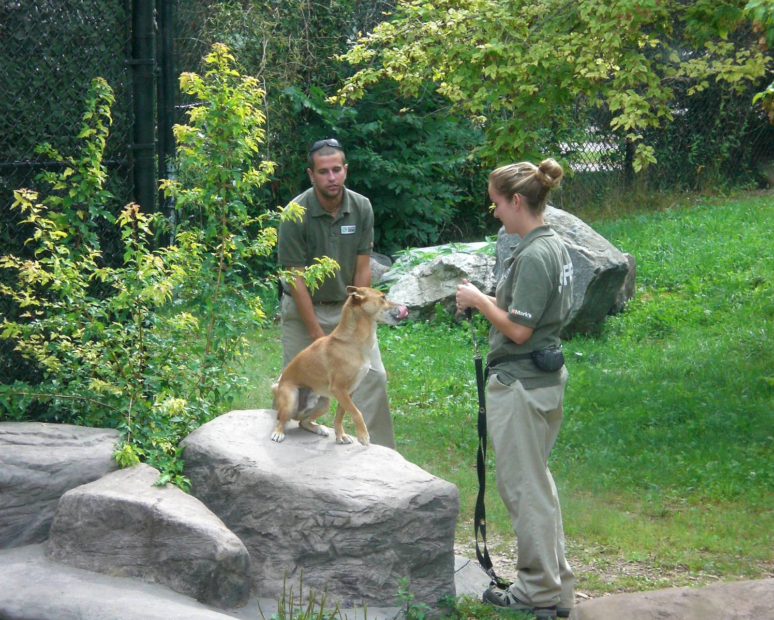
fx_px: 2726
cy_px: 310
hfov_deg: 16.2
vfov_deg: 13.0
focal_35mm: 119
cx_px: 368
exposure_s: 1/160
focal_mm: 18.9
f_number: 5.9
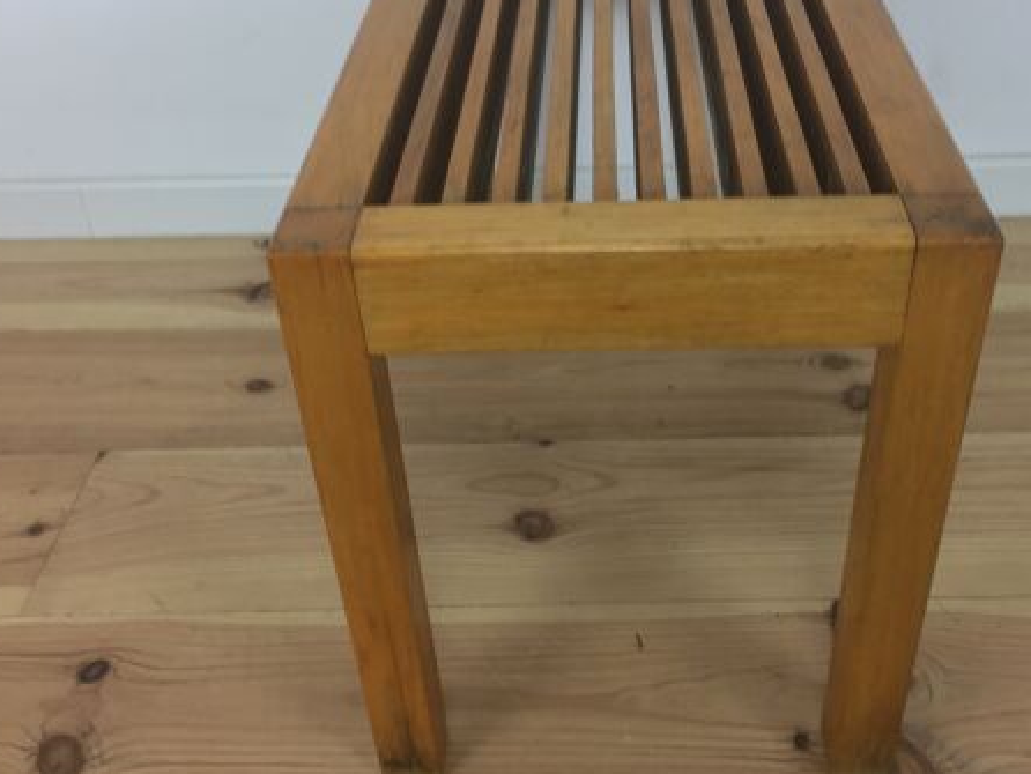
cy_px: 317
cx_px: 585
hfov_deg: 47.7
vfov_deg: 36.7
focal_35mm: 39
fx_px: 1162
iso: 32
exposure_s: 1/33
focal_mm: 4.15
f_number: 2.2
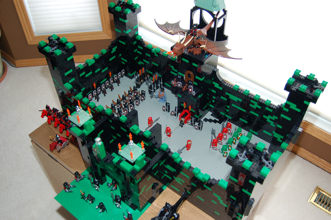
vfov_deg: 36.8
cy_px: 110
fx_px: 331
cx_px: 166
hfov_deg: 53.2
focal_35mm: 36
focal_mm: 24
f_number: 4
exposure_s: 1/60
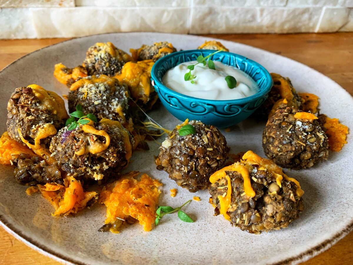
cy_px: 132
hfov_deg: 67.3
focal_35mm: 26
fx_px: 265
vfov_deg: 53.1
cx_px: 176
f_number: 1.8
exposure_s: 1/60
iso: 160
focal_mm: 4.25
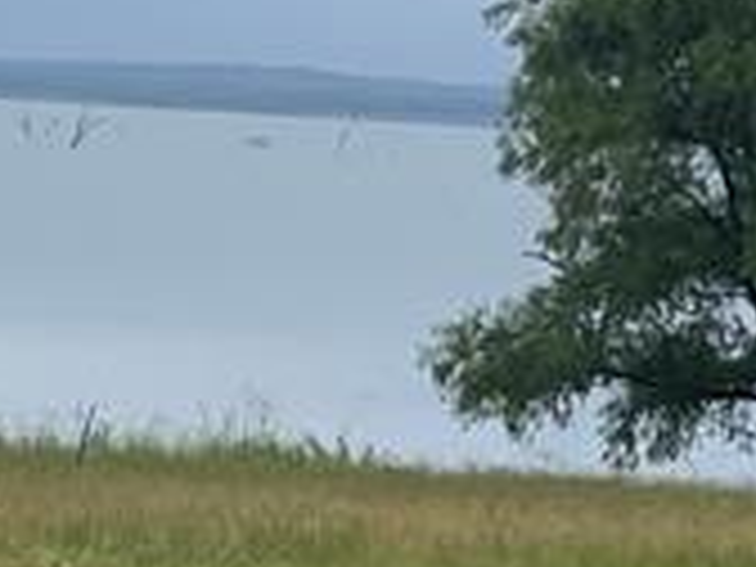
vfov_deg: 3.8
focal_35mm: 390
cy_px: 184
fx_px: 8517
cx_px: -531
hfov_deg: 5.0
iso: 25
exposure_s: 1/298
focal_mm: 7.5
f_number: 2.2
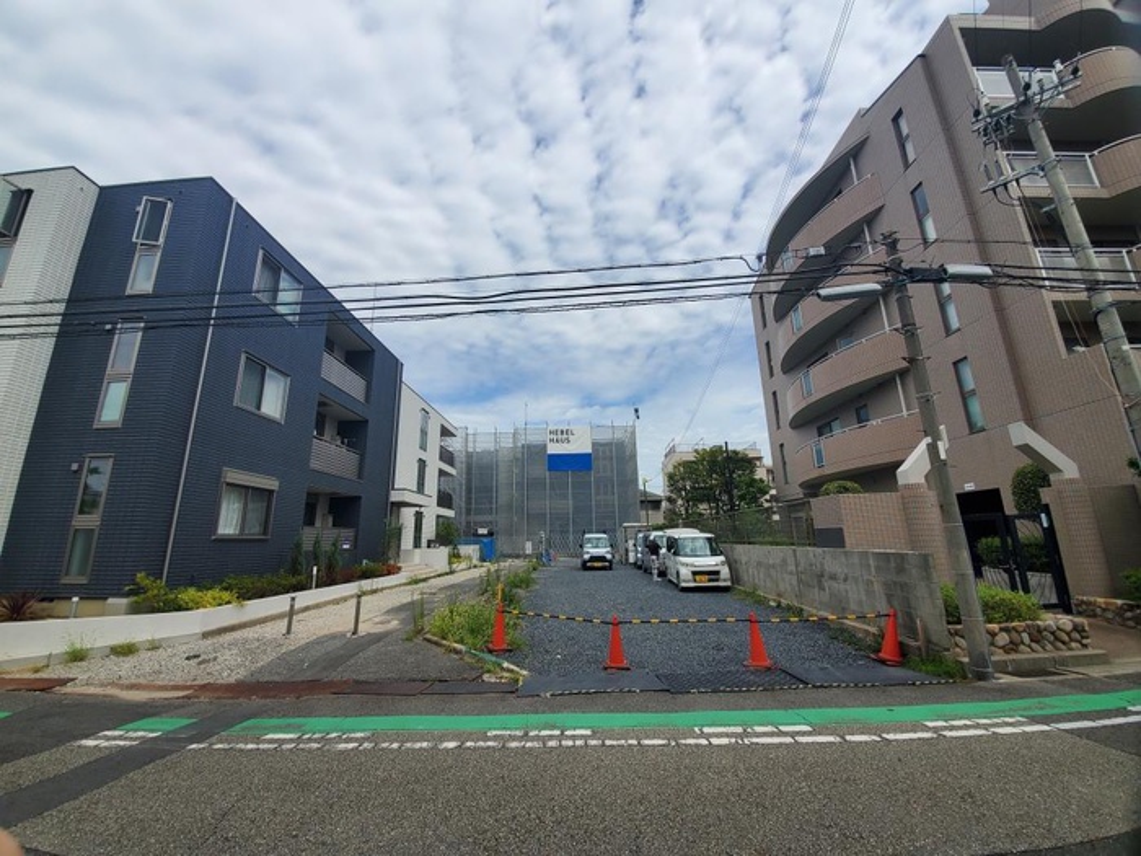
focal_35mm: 13
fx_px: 429
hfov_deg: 106.2
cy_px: 428
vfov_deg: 89.9
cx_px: 570
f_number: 2.2
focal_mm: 1.8
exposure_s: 1/1391
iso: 50
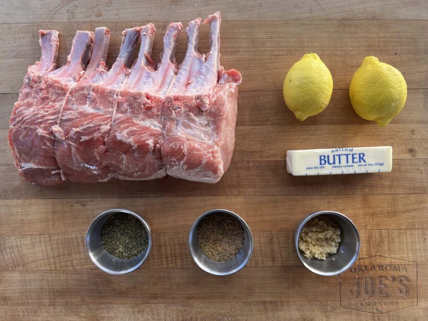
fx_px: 321
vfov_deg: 53.1
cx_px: 214
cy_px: 160
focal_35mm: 26
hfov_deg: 67.3
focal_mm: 5.7
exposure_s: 1/260
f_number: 1.5
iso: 40
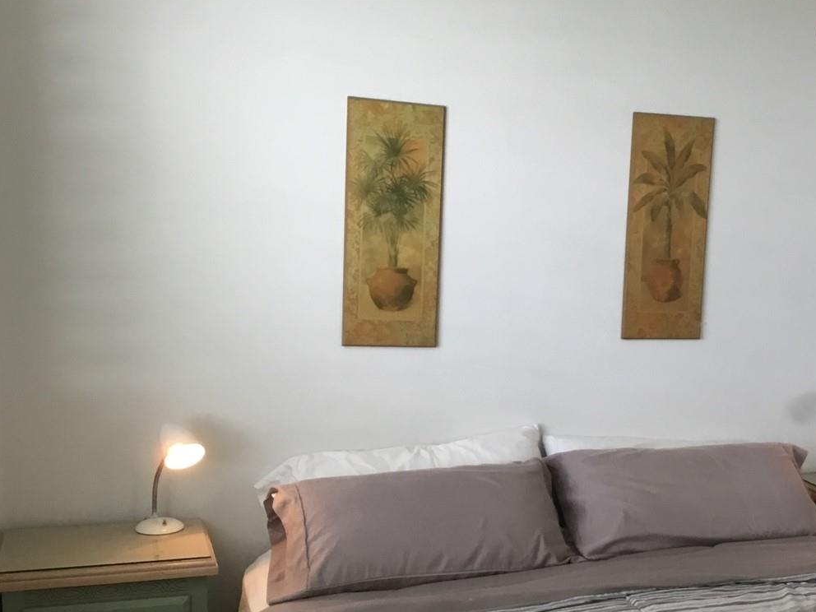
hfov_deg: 37.5
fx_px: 1179
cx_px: 577
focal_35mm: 50
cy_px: 409
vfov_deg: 28.9
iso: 32
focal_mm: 3.3
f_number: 2.4
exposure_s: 1/30
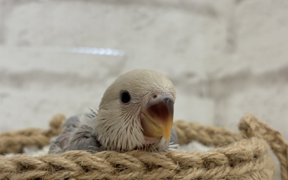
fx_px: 518
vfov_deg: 19.7
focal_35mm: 66
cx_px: 145
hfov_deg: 31.1
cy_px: 108
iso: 64
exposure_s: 1/100
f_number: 1.6
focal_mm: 5.96
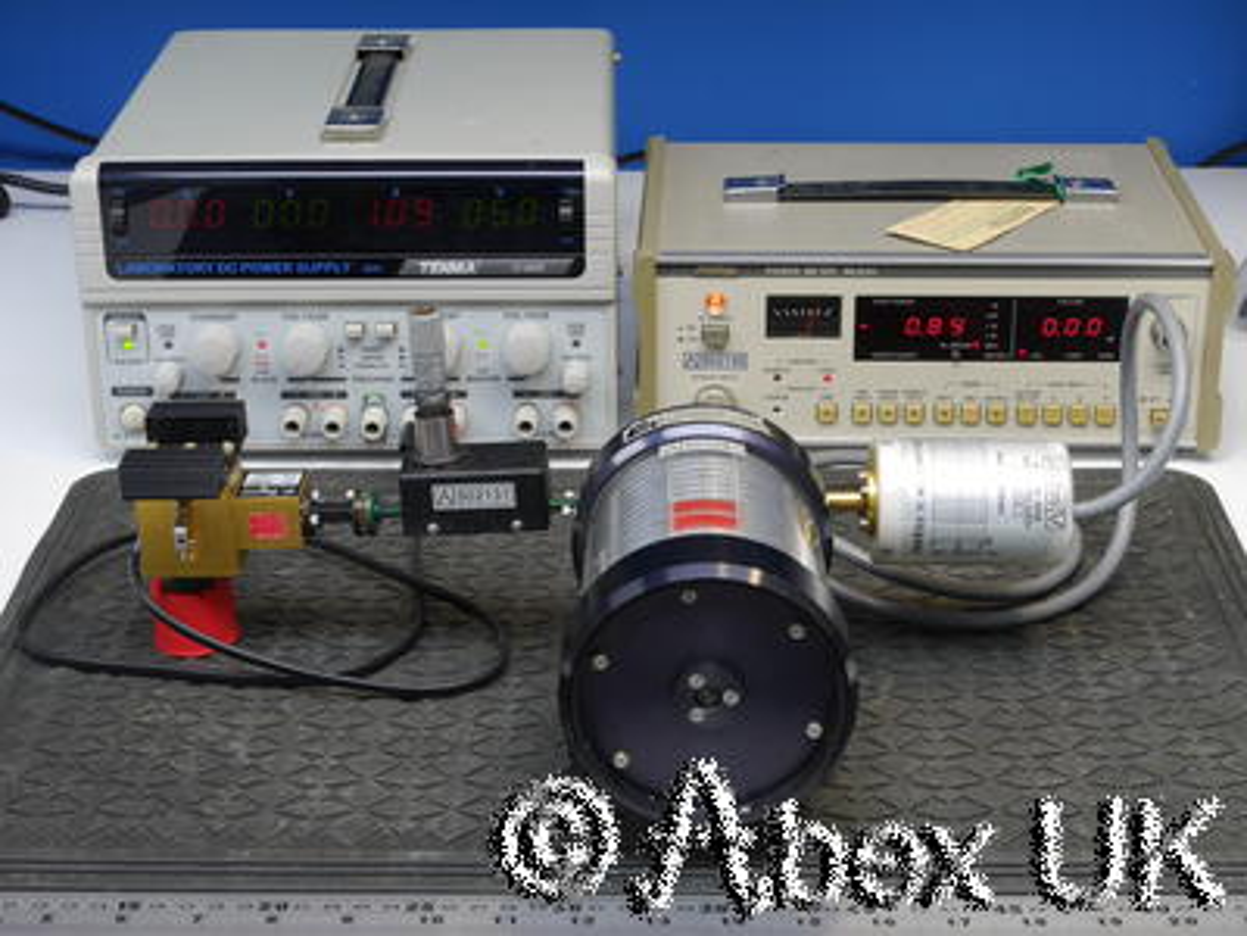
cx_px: 624
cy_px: 468
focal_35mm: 68
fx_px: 2450
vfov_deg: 21.6
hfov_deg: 28.6
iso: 400
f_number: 11
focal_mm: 34
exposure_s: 1/8
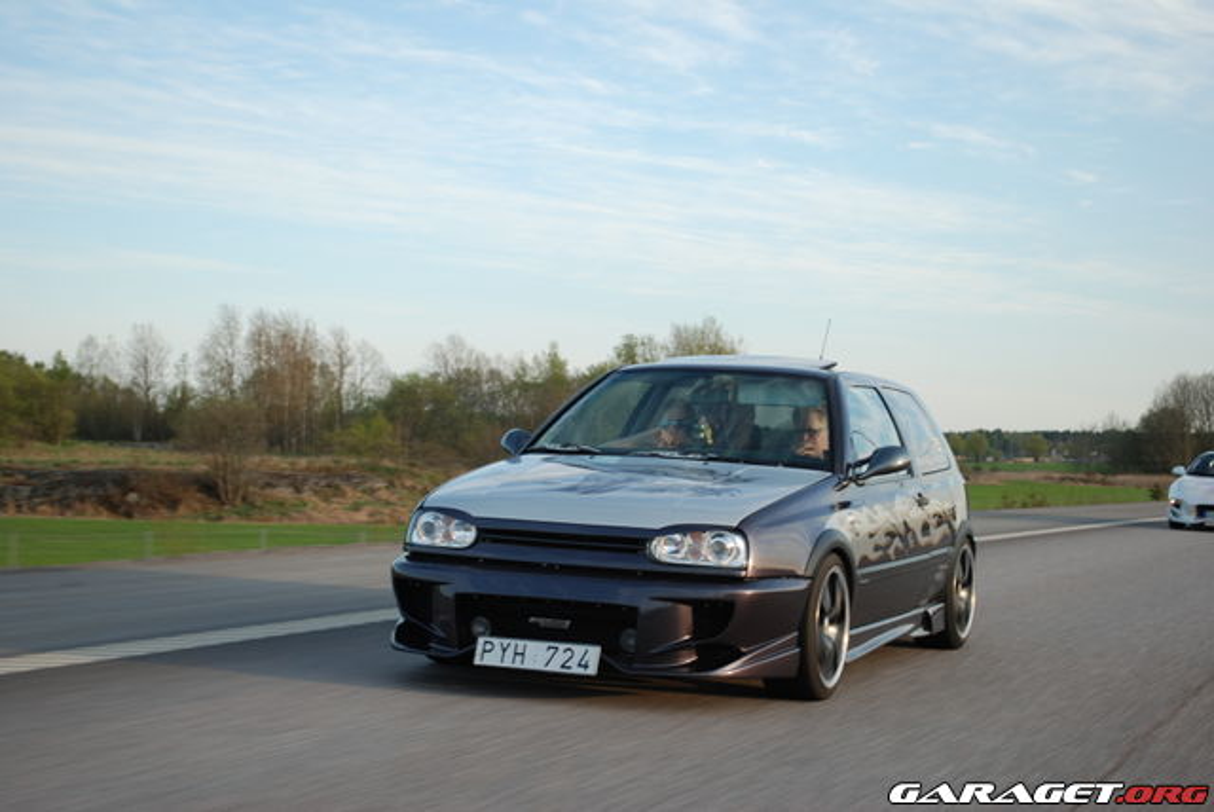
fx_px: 2025
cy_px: 406
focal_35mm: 60
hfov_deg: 33.4
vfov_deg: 22.7
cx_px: 607
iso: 100
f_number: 5.6
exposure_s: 1/125
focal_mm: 40
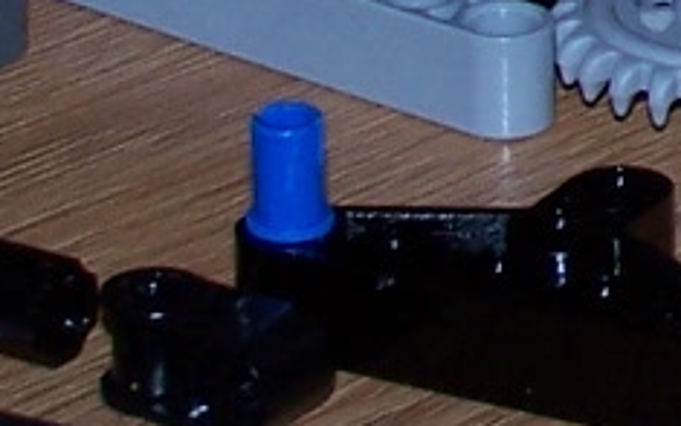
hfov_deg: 4.3
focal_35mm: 469
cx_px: 1881
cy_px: -829
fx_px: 8706
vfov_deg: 2.8
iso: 80
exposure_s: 1/60
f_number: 3.2
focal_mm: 11.1
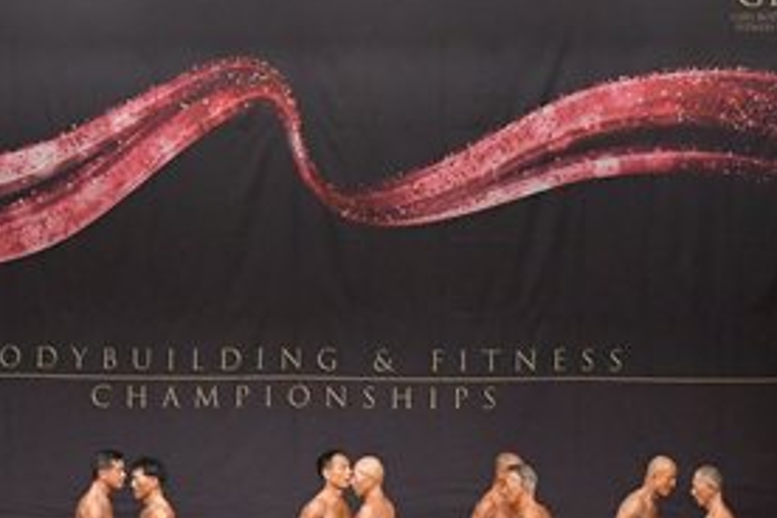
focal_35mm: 177
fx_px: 3820
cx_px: 303
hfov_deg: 11.6
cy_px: 571
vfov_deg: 7.7
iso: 5000
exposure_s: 1/400
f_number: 5.6
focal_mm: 42
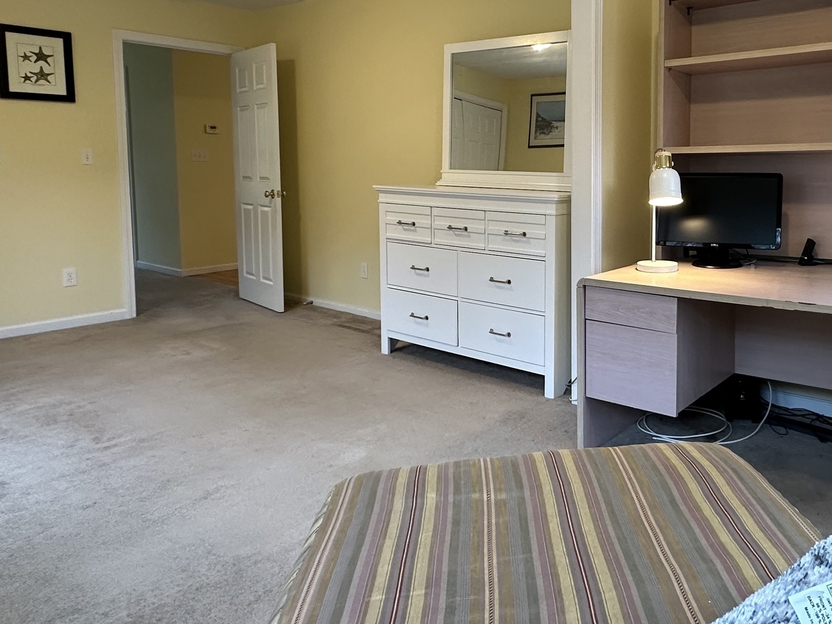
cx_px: 602
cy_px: 221
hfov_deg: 60.7
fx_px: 673
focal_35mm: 28
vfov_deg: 49.1
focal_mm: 2.22
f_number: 2.2
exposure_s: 1/120
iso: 250
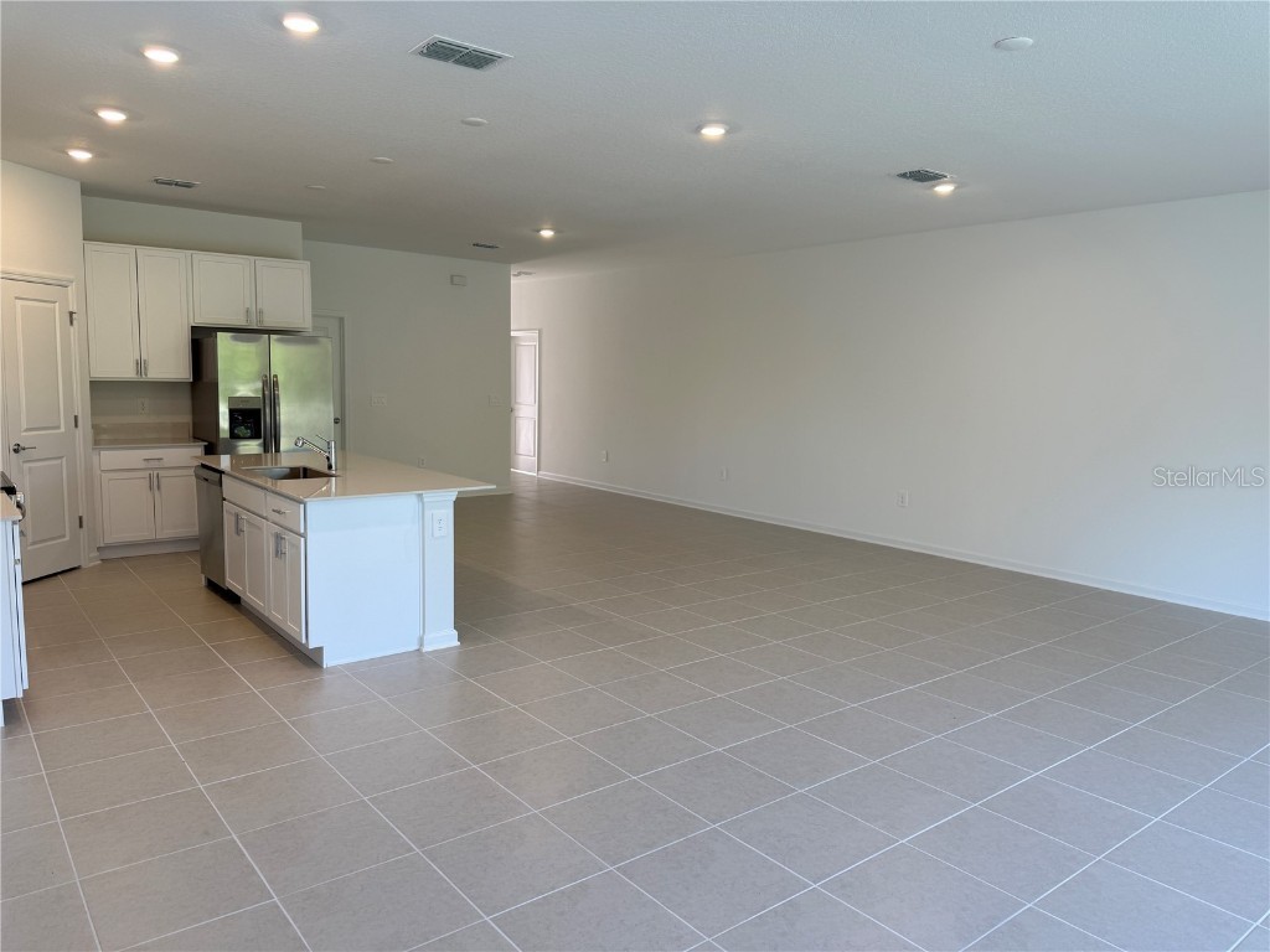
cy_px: 476
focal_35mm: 24
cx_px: 635
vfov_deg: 56.8
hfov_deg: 71.6
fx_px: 881
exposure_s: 1/120
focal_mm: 6.76
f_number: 1.78
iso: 64
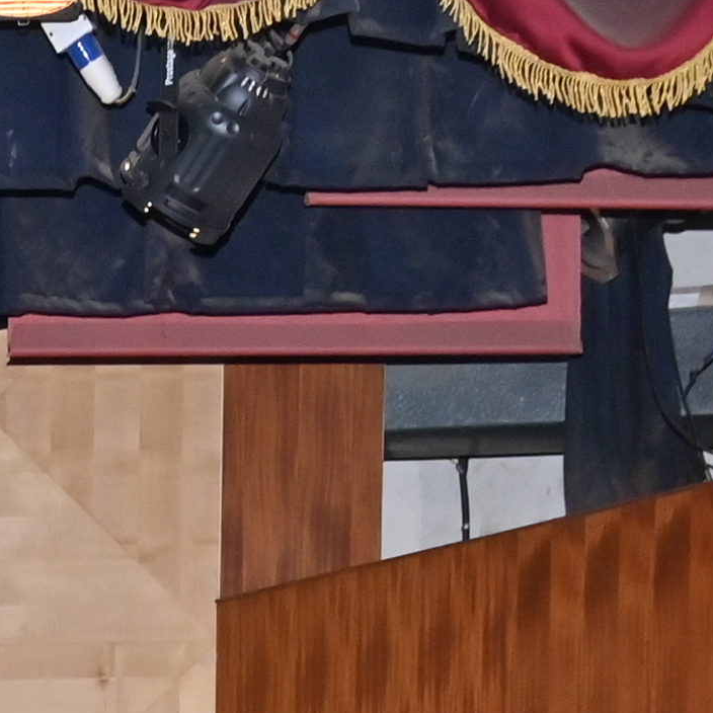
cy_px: 1947
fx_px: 5188
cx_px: -1120
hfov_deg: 7.3
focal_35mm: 223
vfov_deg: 7.2
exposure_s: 1/160
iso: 400
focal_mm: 30.5
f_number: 5.6
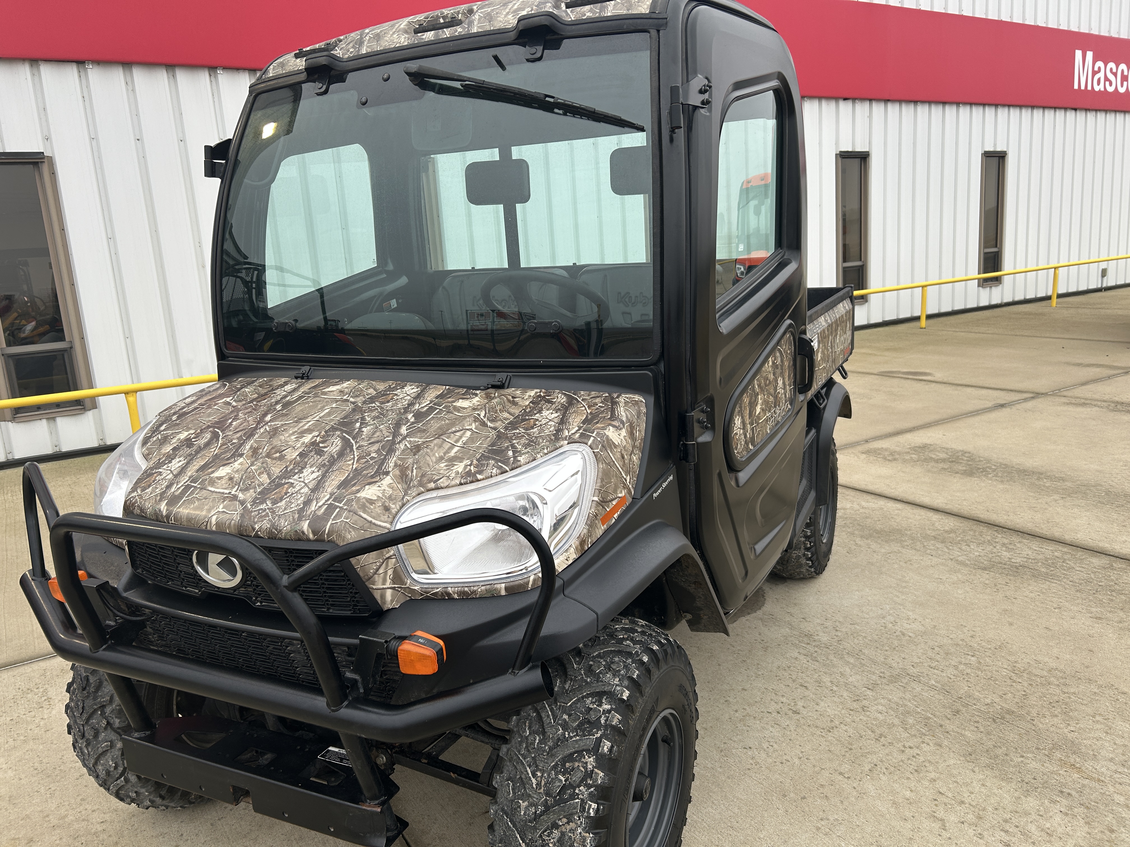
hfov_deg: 67.3
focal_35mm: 26
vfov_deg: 53.1
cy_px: 424
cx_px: 565
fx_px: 849
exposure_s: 1/170
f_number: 1.5
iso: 40
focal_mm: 5.7
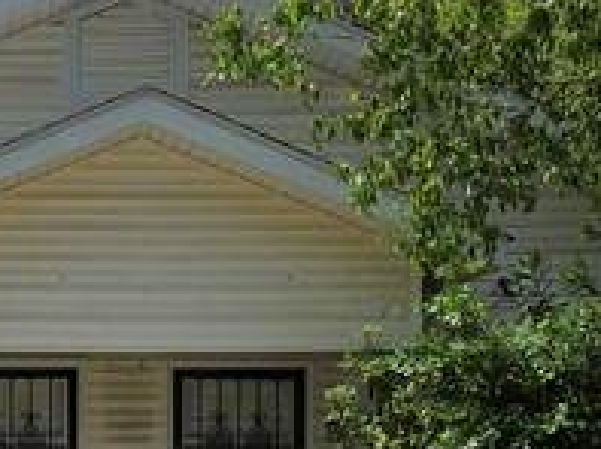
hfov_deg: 16.4
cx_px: 70
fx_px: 2064
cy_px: 528
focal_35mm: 119
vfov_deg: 12.2
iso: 80
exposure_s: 1/6574
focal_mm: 6.3
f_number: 1.7
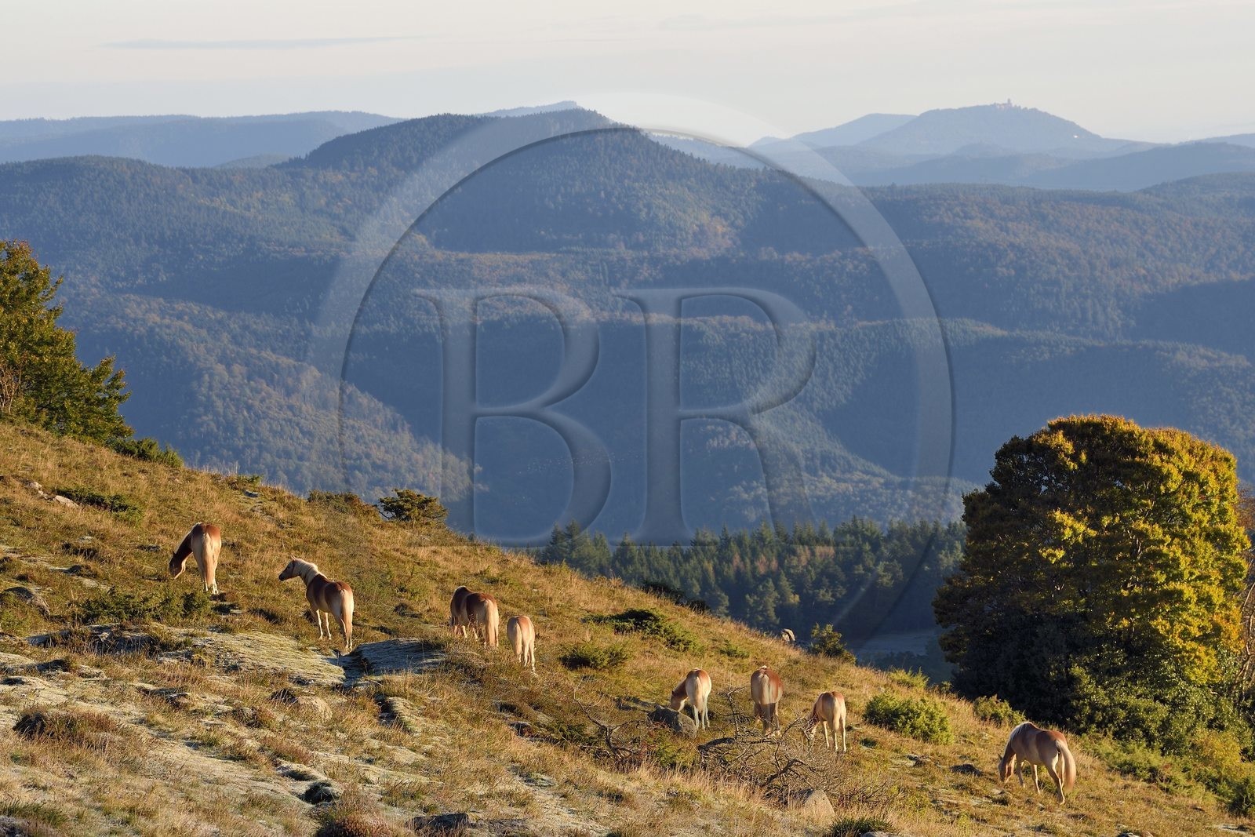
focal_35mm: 175
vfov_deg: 7.8
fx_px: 6101
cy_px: 418
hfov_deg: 11.7
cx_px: 628
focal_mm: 175
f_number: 9
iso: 200
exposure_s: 1/160
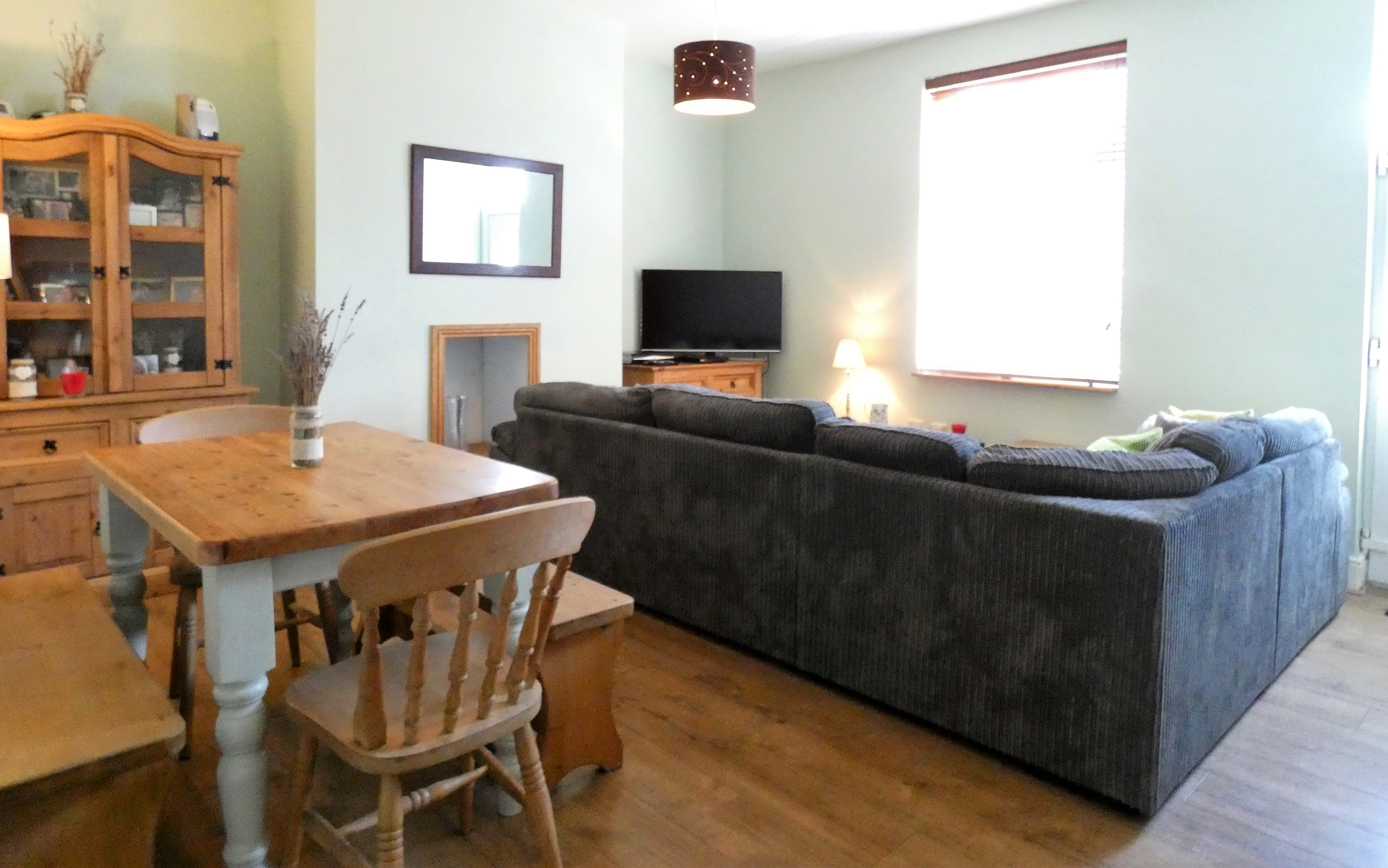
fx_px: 832
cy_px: 328
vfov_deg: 54.5
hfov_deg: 79.6
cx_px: 699
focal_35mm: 22
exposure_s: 1/60
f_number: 2.8
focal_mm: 3.6
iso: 1250
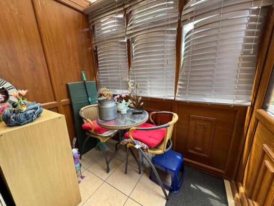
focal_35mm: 14
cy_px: 103
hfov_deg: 102.1
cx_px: 137
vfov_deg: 85.7
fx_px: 111
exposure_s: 1/99
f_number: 2.2
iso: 64
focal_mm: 2.22
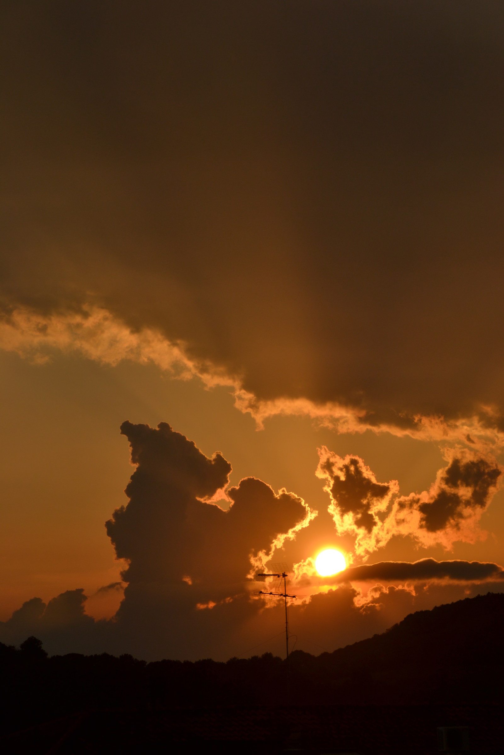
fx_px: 2992
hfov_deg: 9.6
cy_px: 378
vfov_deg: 14.4
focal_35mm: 142
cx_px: 252
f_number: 9
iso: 100
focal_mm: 95
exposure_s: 1/1250
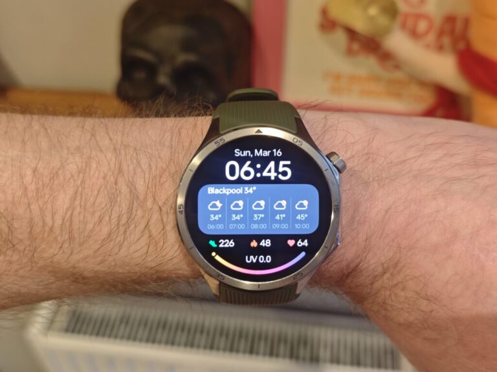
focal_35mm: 35
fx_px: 503
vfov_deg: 40.7
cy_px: 186
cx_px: 248
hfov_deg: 52.6
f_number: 1.62
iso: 400
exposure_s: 1/50
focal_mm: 6.55
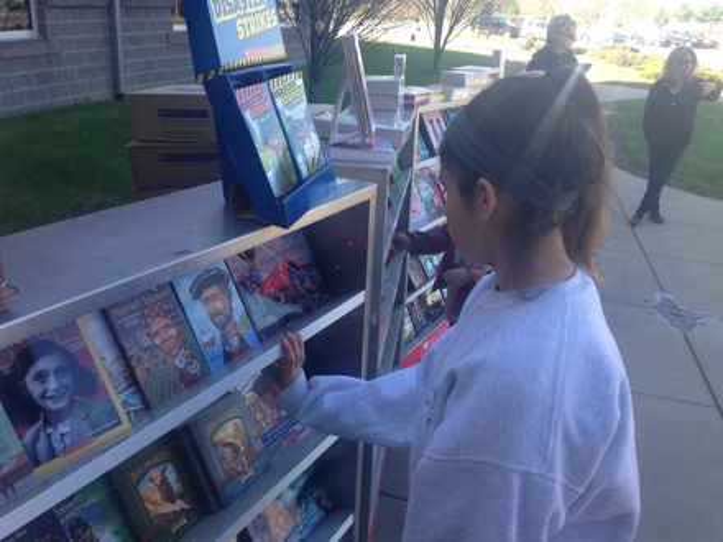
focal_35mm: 33
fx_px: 689
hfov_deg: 55.4
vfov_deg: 42.9
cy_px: 271
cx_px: 362
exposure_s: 1/173
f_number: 2.4
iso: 50
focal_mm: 4.12
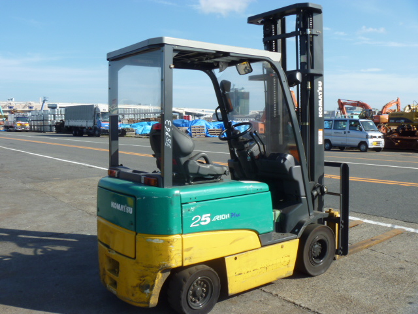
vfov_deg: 40.7
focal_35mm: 35
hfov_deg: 52.6
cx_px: 209
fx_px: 423
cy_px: 157
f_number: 5.6
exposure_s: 1/200
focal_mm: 6.3
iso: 80
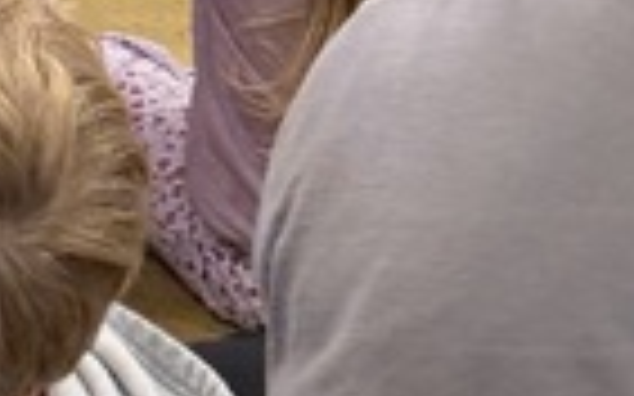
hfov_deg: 11.2
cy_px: -508
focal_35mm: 185
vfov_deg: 6.8
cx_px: -72
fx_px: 3195
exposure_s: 1/60
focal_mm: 6.76
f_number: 1.78
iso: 320
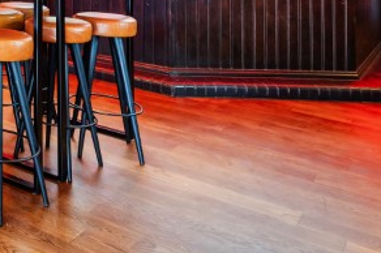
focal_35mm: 48
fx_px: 507
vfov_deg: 25.5
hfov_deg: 29.5
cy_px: -40
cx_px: -157
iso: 640
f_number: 10
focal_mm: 14
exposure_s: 1/1.67
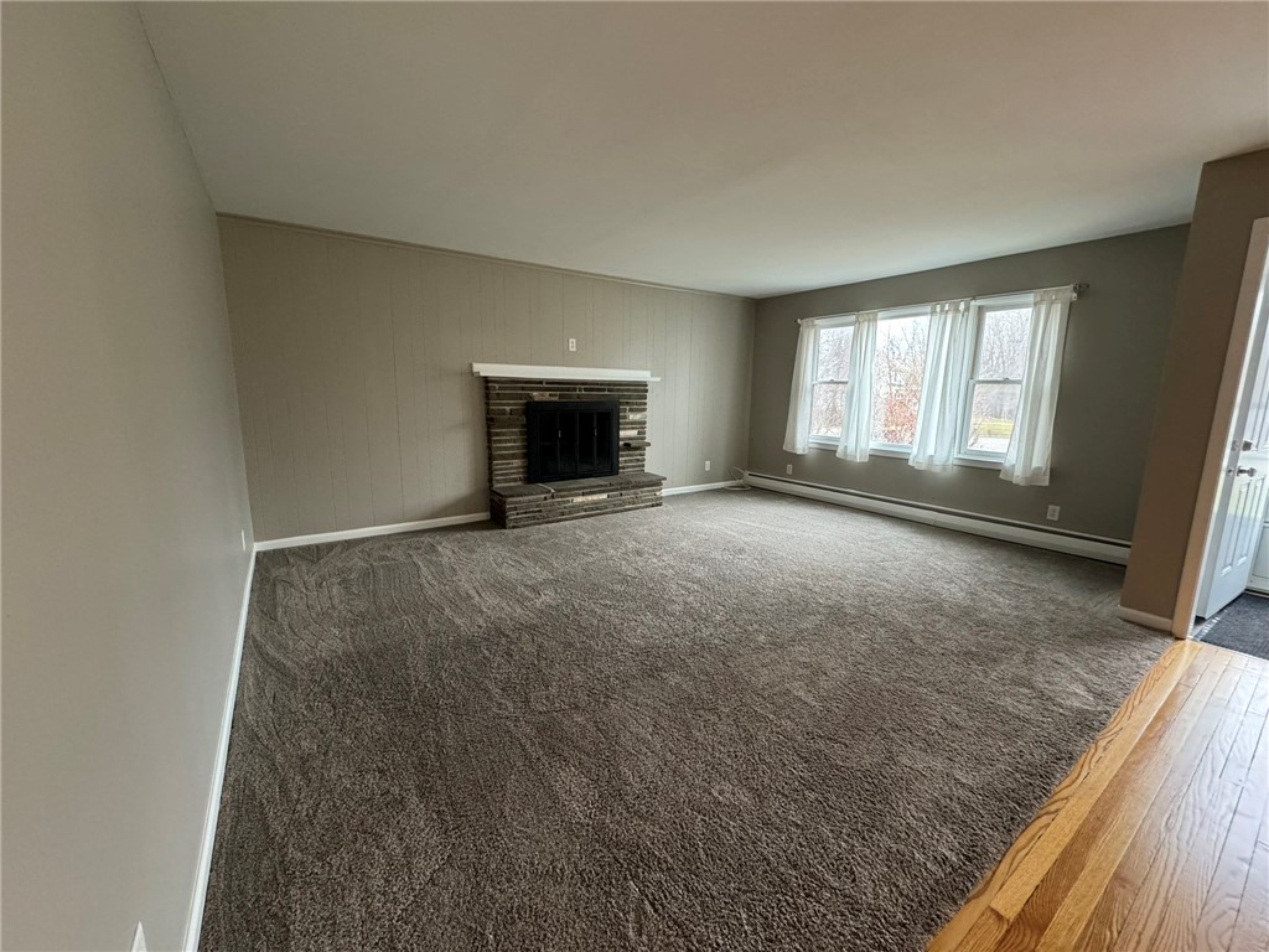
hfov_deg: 102.1
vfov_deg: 85.7
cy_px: 476
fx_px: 513
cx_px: 634
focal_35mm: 14
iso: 320
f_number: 2.2
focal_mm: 2.22
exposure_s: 1/60
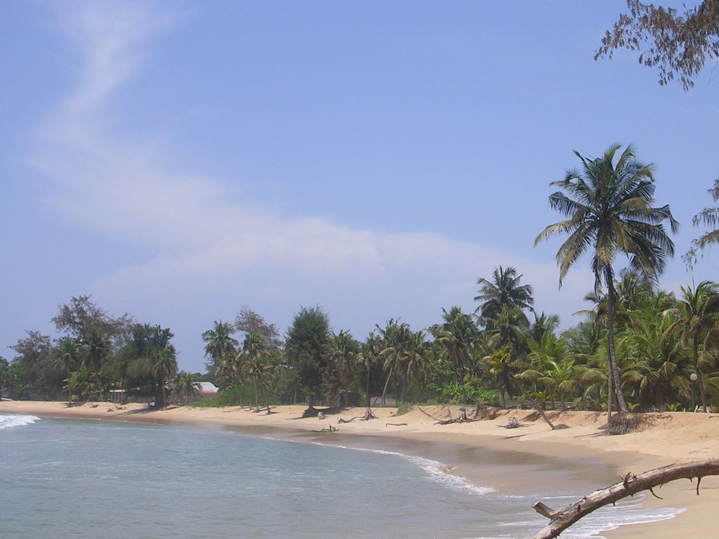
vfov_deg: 18.9
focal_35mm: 78
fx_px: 1620
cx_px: 441
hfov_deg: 25.0
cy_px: 269
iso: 50
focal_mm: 9.6
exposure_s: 1/1166
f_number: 3.5
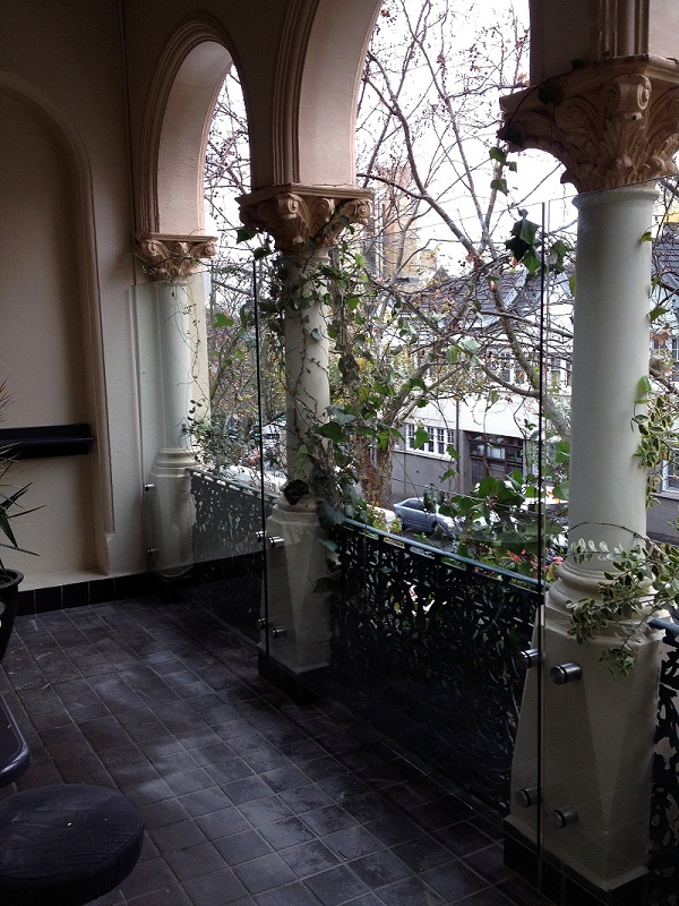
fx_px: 915
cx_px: 340
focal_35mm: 35
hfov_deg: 40.7
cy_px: 453
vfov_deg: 52.6
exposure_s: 1/120
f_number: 2.4
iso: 80
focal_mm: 4.28
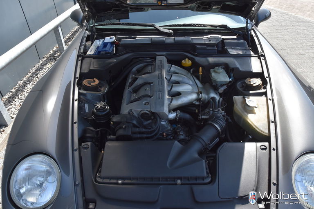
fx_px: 236
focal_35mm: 27
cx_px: 157
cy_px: 104
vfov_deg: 48.0
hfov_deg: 67.4
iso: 560
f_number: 8
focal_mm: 18
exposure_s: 1/500
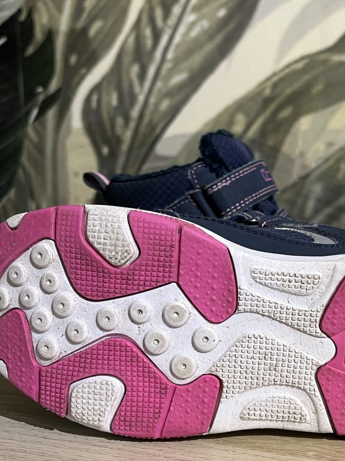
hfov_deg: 30.0
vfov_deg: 39.5
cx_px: 233
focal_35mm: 48
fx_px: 638
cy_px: 279
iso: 125
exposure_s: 1/50
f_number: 1.6
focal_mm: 5.1
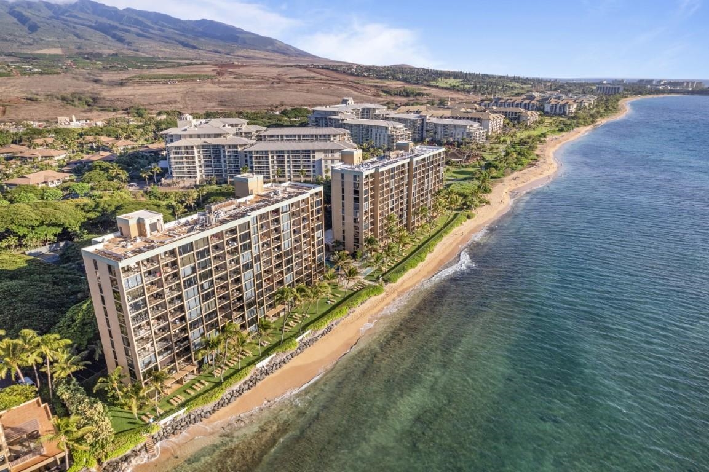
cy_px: 236
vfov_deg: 57.2
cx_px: 354
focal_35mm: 22
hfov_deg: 78.6
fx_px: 433
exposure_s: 1/120
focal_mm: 8.38
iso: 110
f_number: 2.8
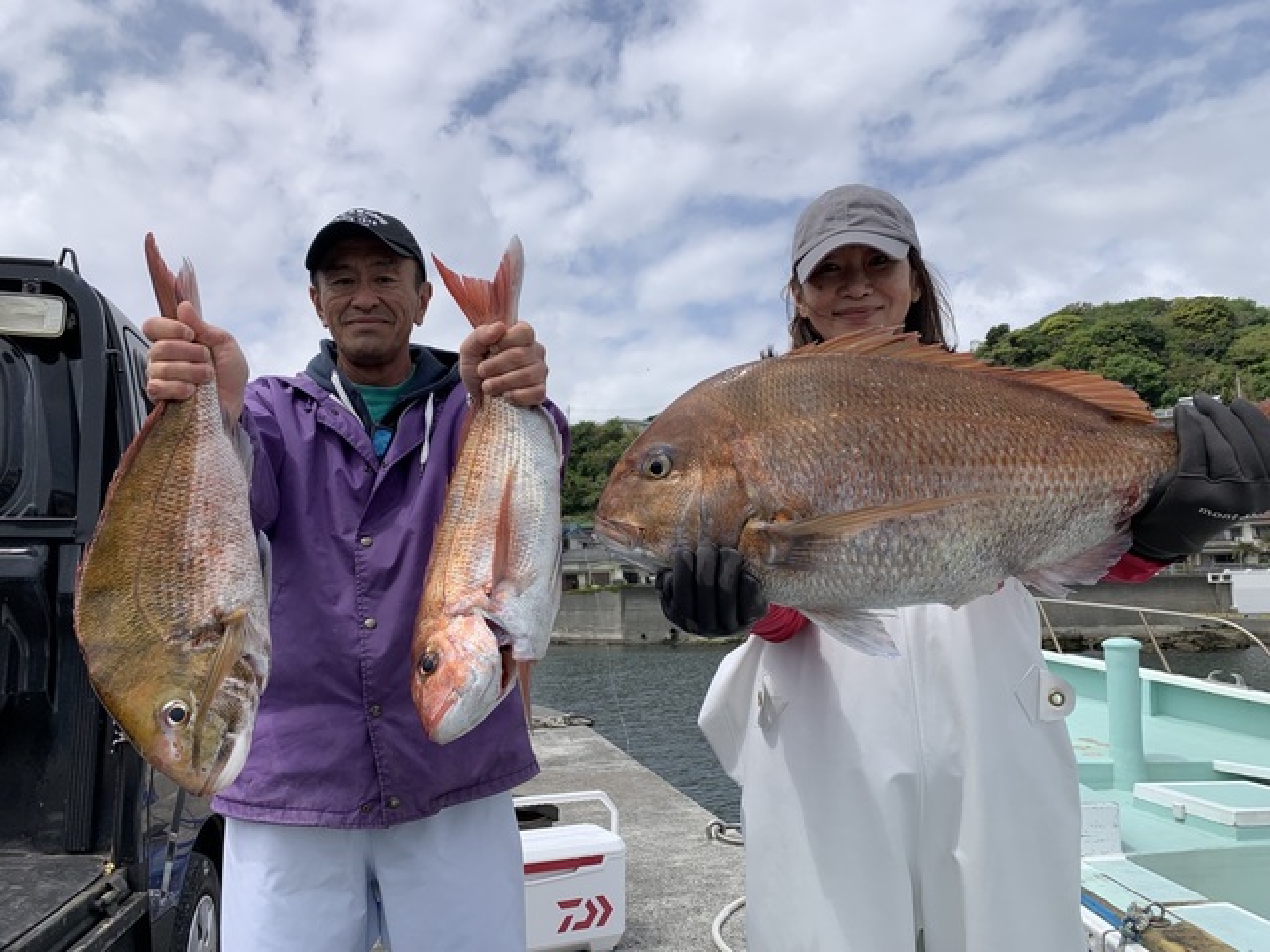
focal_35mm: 26
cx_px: 635
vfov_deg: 53.1
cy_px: 476
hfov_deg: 67.3
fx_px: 954
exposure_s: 1/3086
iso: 25
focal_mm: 4.25
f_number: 1.8
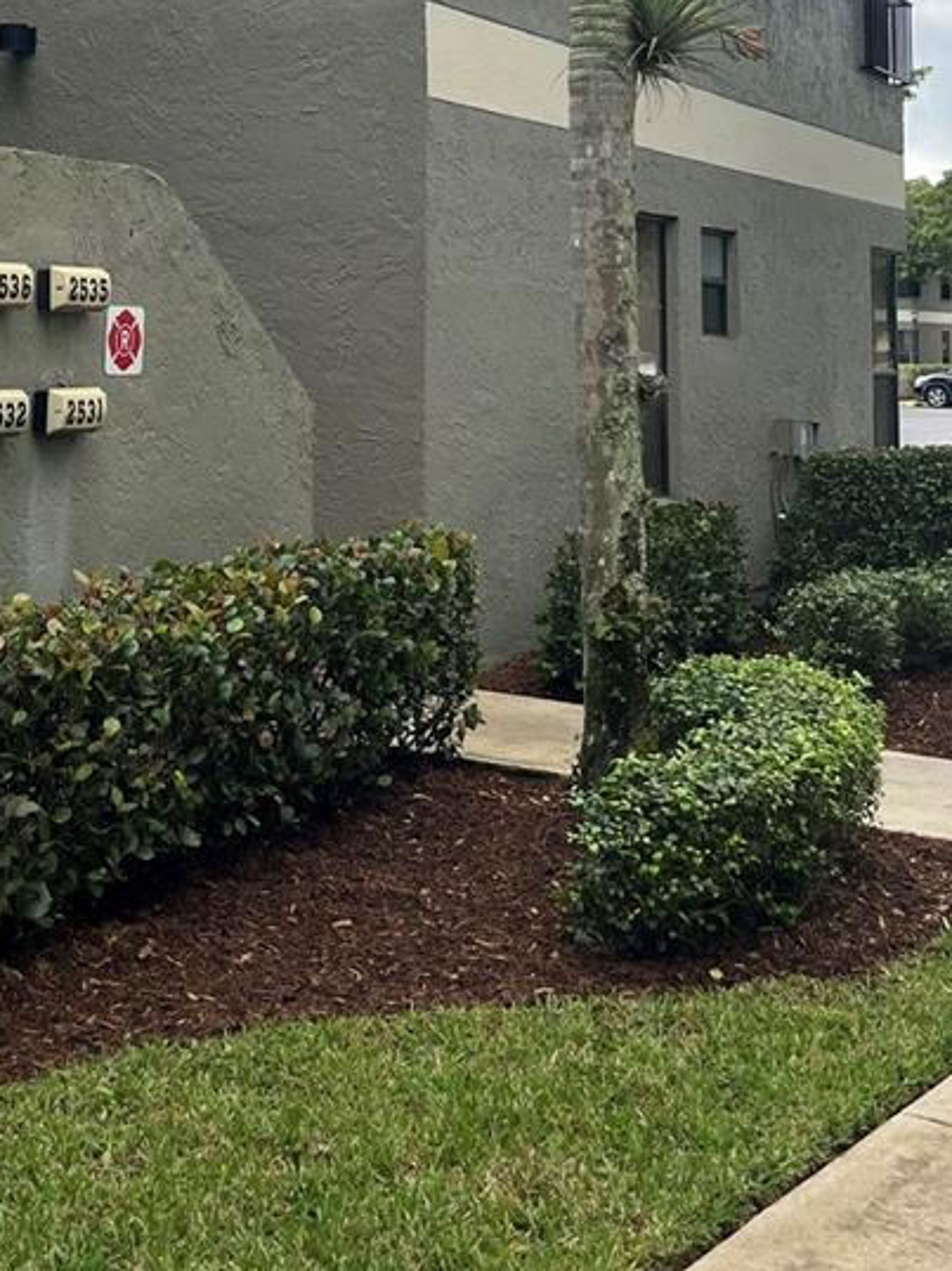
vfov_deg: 30.6
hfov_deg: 25.0
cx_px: 286
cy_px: -28
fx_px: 2128
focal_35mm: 58
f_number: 1.6
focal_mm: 5.1
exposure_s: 1/2222
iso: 50
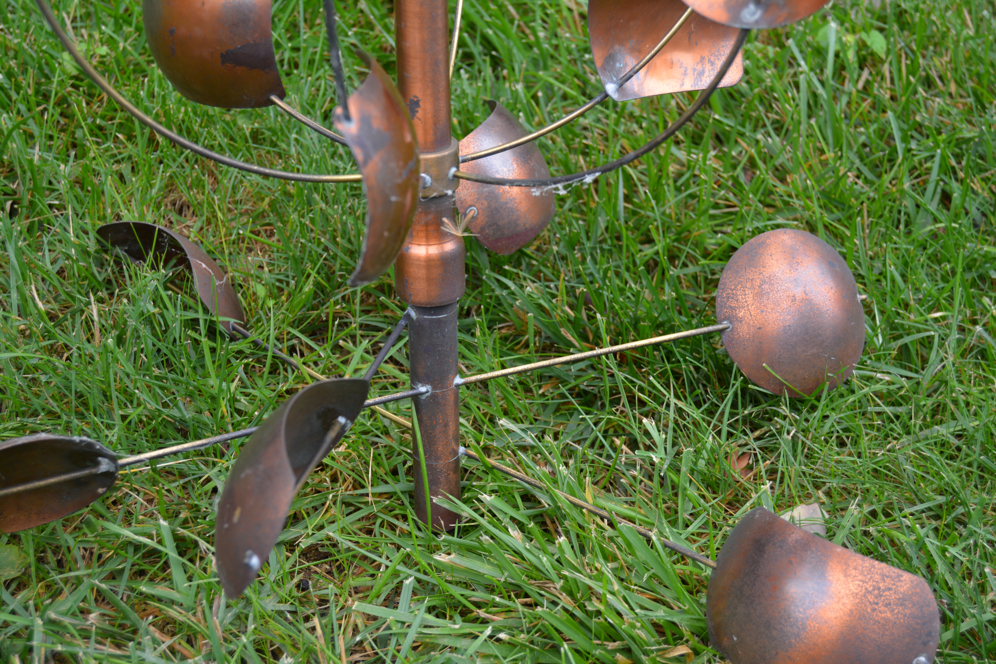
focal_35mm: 60
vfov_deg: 22.6
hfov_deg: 33.4
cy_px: 332
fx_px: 1660
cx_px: 498
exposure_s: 1/125
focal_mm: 40
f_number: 5.6
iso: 250
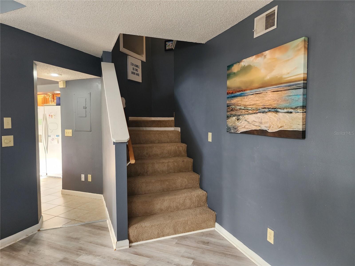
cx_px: 178
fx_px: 236
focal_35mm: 23
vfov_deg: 58.9
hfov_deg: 73.9
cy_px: 133
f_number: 1.8
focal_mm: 6.4
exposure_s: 1/120
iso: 400
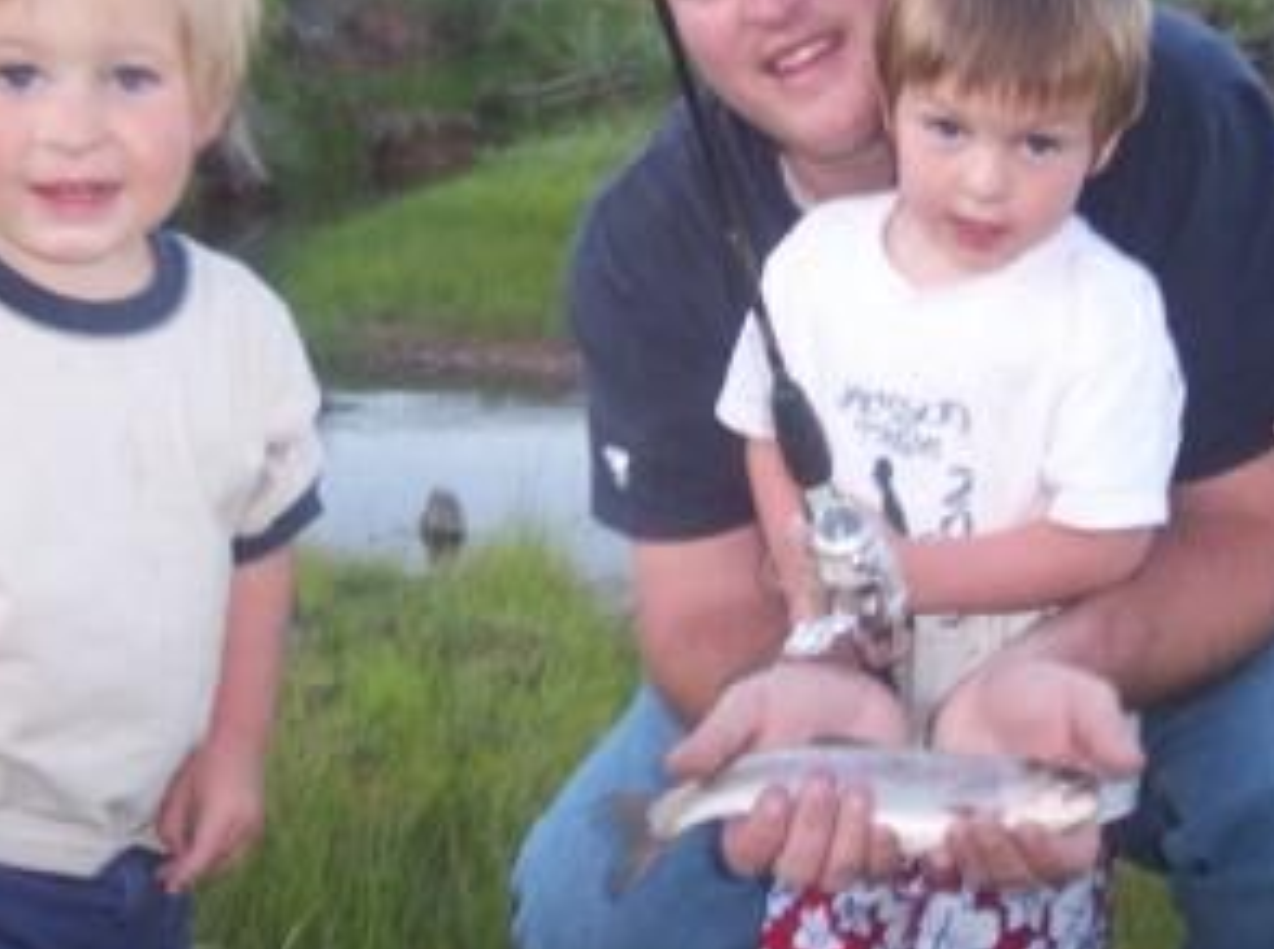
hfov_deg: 33.2
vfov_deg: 25.1
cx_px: 750
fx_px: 2129
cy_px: 370
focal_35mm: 58
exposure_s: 1/30
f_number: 2.8
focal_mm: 8
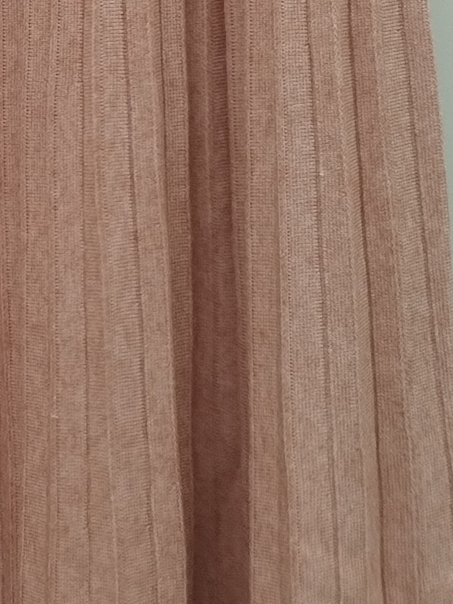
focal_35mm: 130
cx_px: -56
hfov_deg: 11.2
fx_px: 2268
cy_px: -80
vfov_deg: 14.8
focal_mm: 4.75
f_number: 1.8
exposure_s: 1/100
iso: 176
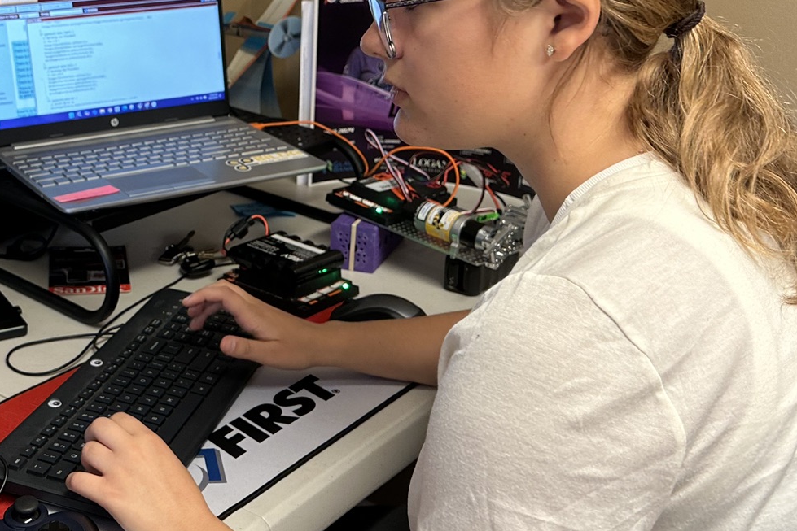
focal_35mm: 51
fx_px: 1129
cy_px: 259
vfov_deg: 26.5
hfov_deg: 37.8
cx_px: 192
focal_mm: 6.86
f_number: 1.78
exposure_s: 1/60
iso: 125
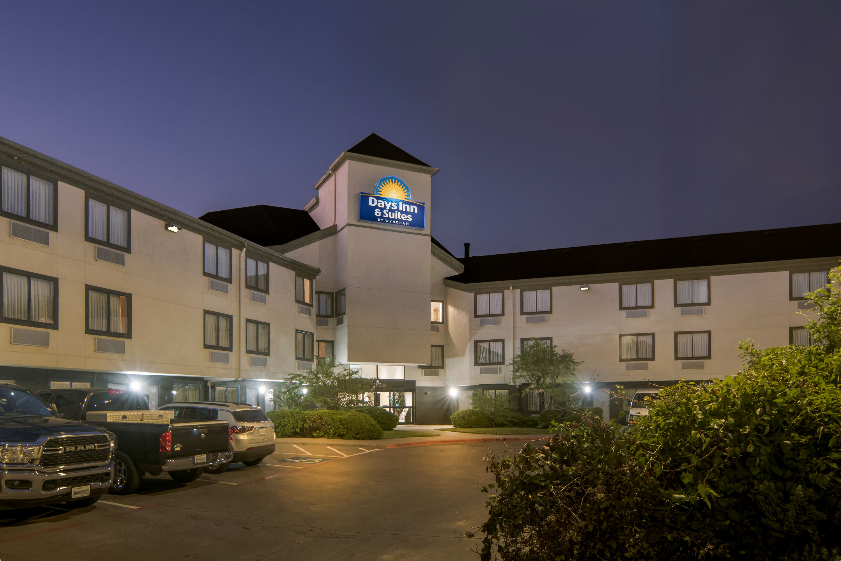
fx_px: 561
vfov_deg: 53.1
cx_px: 420
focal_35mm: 24
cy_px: 280
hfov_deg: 73.7
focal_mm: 16
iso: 400
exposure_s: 1
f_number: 8
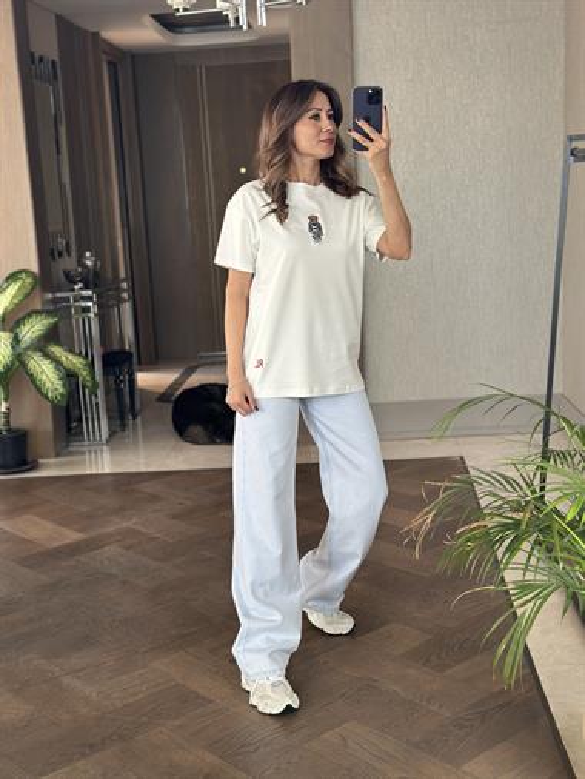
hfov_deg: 30.3
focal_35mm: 48
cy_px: 390
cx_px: 292
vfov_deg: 39.6
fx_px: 1081
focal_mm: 6.86
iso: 125
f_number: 1.78
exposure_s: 1/75
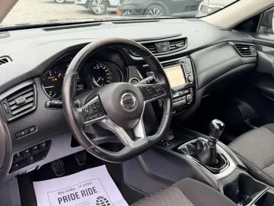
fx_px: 190
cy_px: 103
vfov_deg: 56.8
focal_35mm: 24
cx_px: 137
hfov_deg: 71.6
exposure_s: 1/60
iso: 200
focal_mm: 6.76
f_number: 1.78
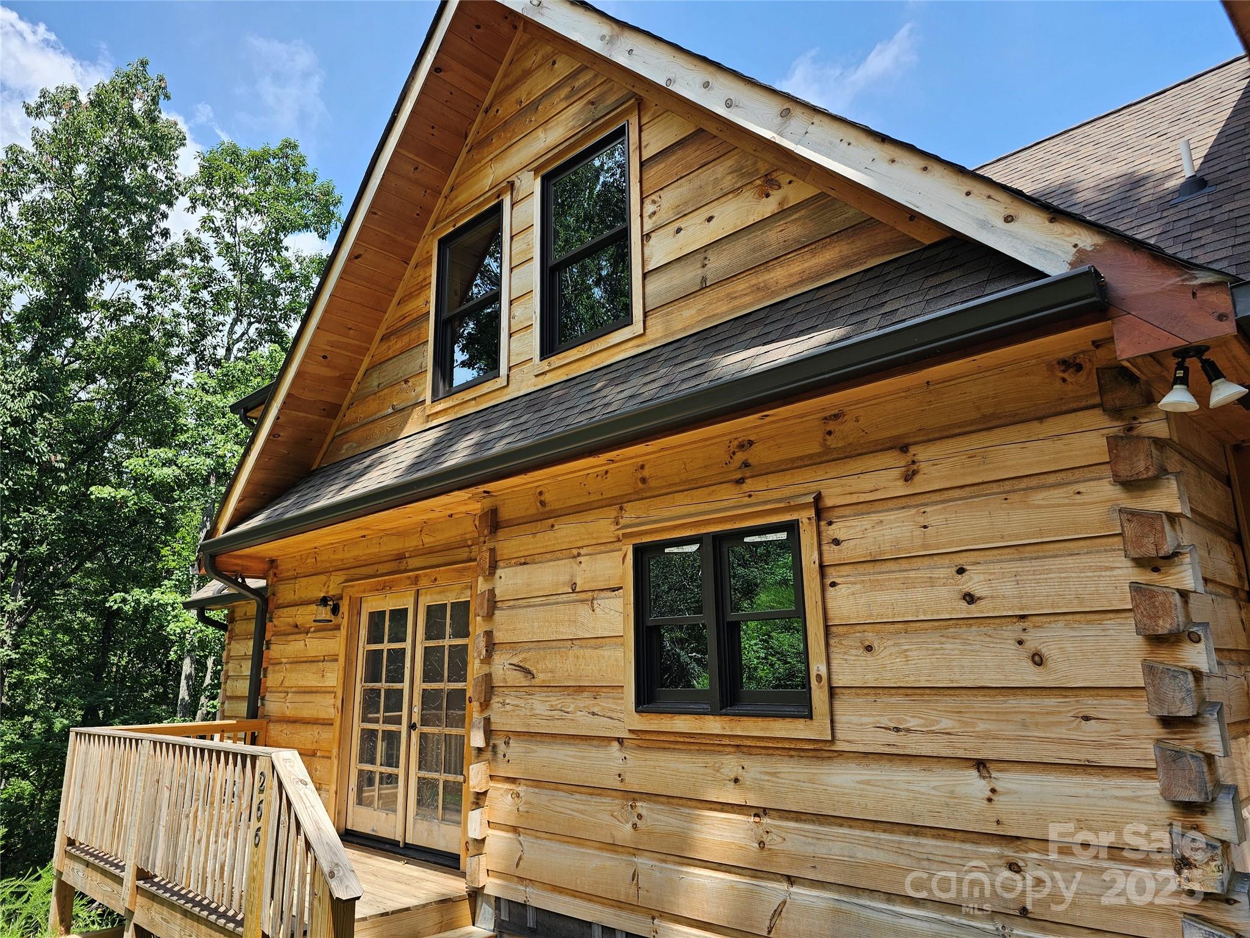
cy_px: 469
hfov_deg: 73.9
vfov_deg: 58.9
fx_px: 831
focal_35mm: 23
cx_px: 625
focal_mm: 6.3
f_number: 1.7
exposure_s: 1/252
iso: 10
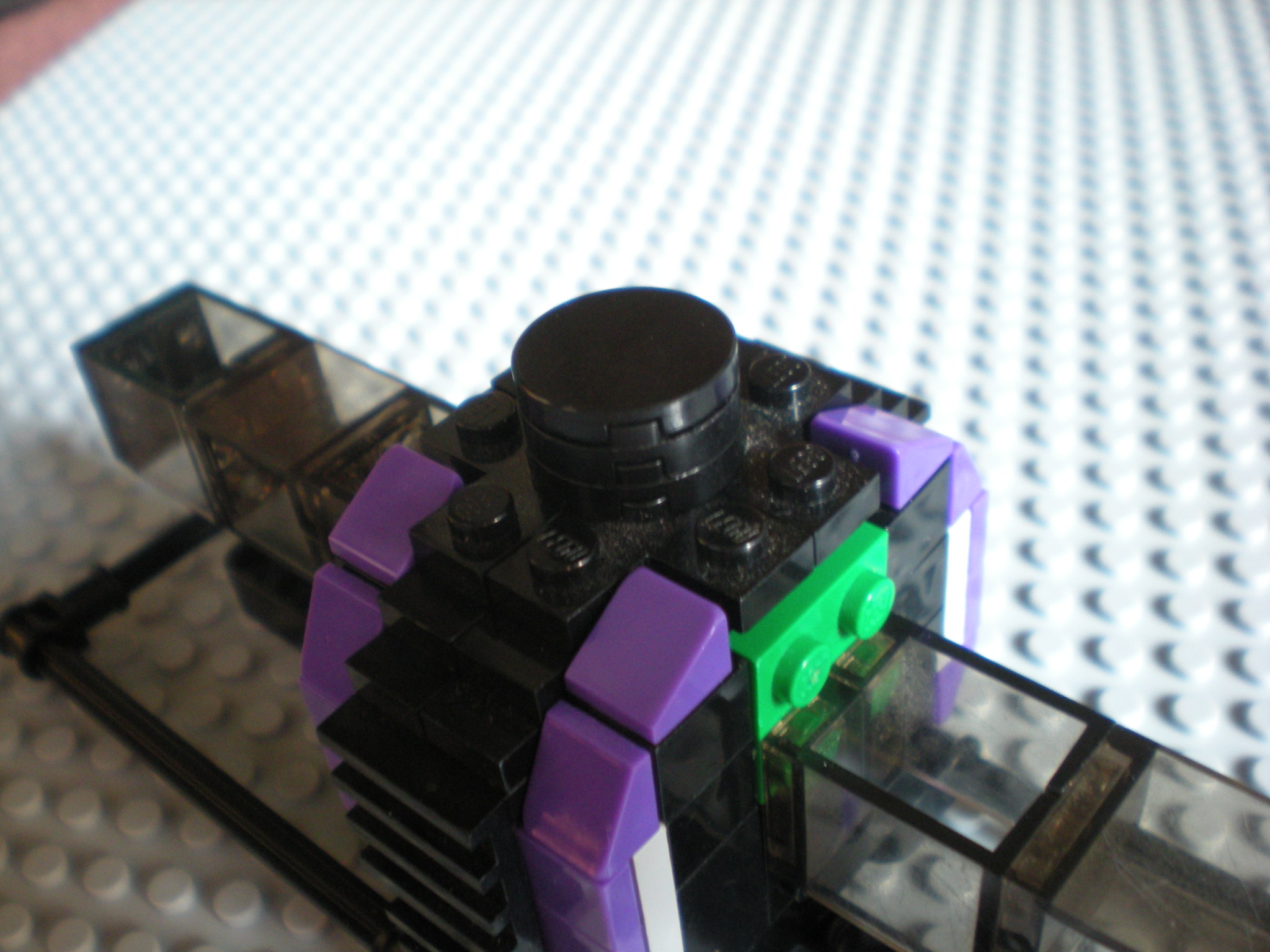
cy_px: 476
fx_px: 1394
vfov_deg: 37.7
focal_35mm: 38
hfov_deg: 49.0
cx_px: 635
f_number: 3.1
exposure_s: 1/8
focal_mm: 6.3
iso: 200
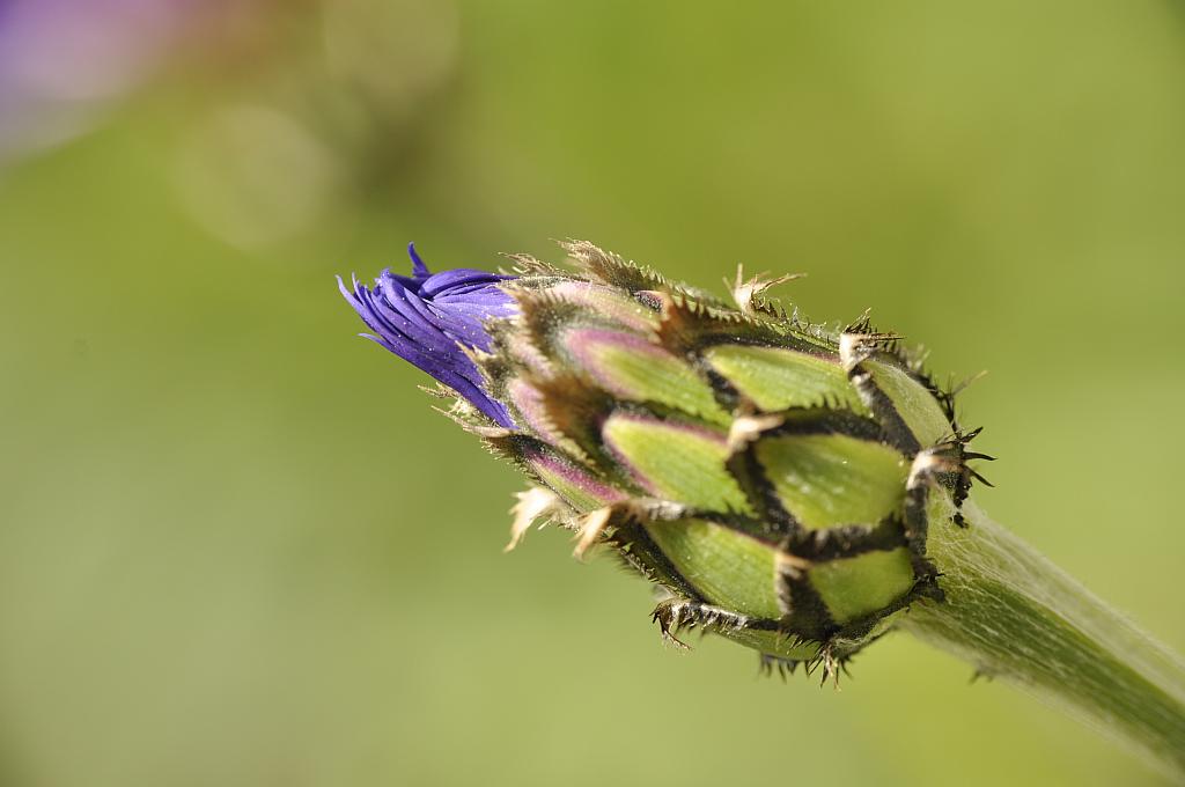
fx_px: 2712
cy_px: 394
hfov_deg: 24.6
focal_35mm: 82
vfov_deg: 16.5
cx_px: 592
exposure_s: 1/250
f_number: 10
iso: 200
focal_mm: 55
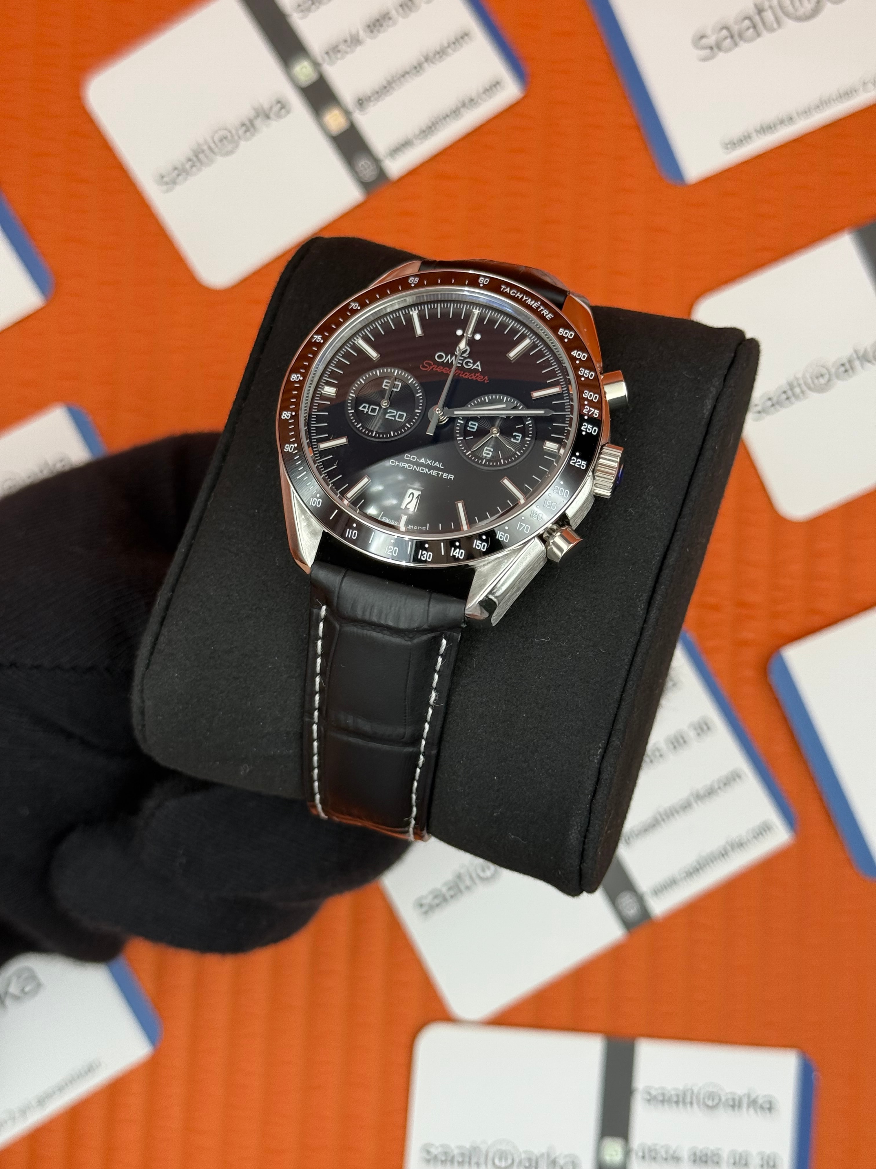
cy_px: 584
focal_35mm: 48
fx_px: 1620
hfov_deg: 30.3
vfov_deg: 39.7
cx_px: 438
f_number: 1.78
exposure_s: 1/121
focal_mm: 6.76
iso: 50
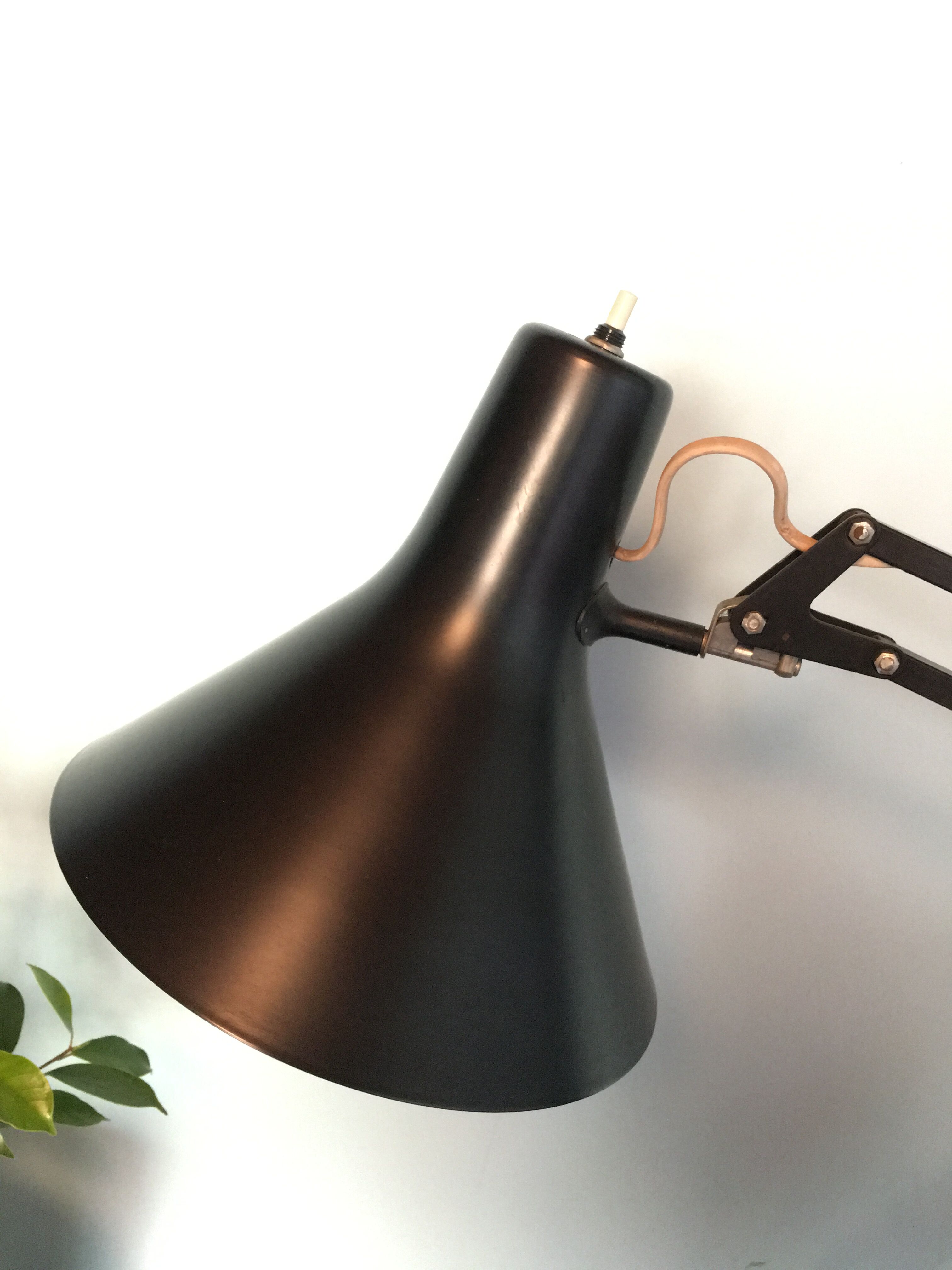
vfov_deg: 61.7
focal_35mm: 29
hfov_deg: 48.2
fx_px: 1063
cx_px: 476
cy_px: 635
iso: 400
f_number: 2.2
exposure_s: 1/17
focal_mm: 4.15
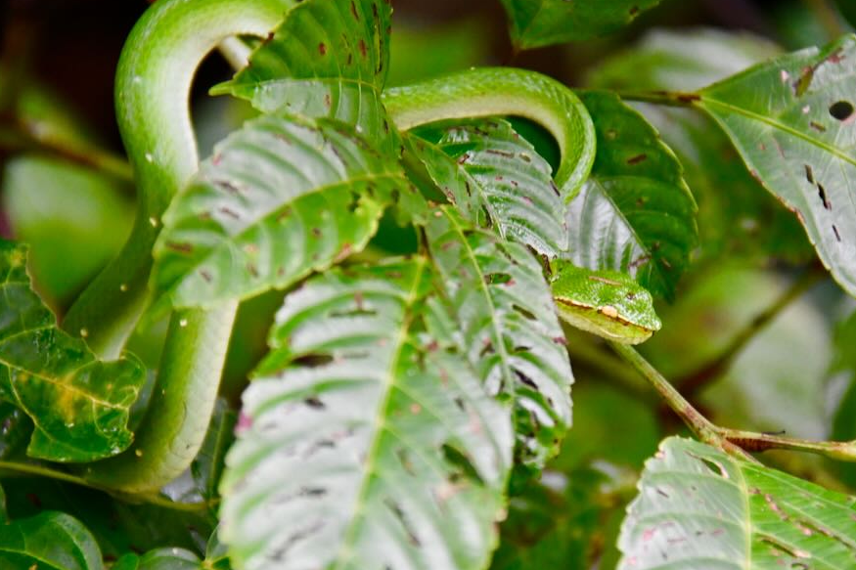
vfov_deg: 2.4
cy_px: 274
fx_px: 13455
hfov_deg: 3.6
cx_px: 454
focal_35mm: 566
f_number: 5.6
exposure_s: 1/250
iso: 2200
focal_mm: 300
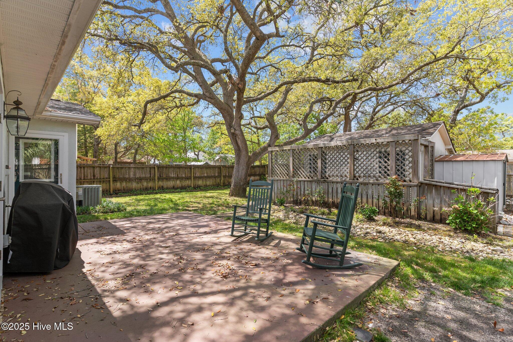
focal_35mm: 17
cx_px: 256
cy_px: 171
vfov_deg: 70.4
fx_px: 242
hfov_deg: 93.3
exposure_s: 1/160
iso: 125
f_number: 6.3
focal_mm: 17
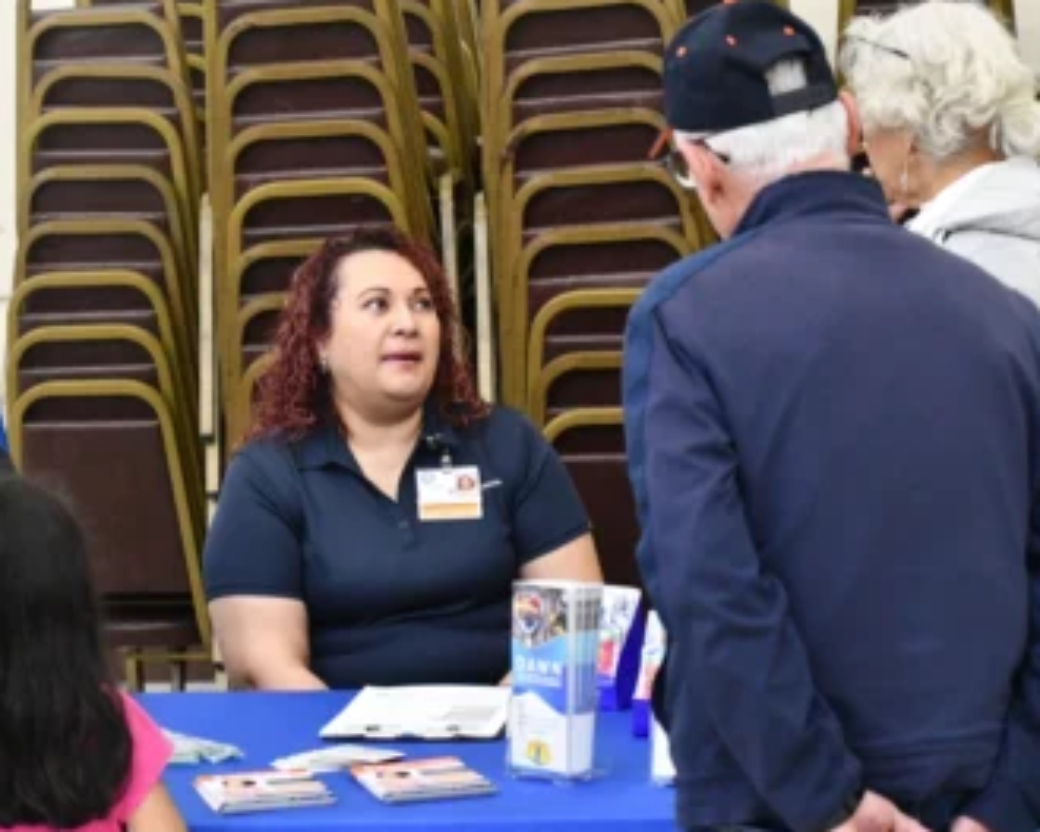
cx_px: 528
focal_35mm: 120
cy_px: 419
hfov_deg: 16.0
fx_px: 3693
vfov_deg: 12.8
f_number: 6.3
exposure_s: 1/125
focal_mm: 70
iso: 9000
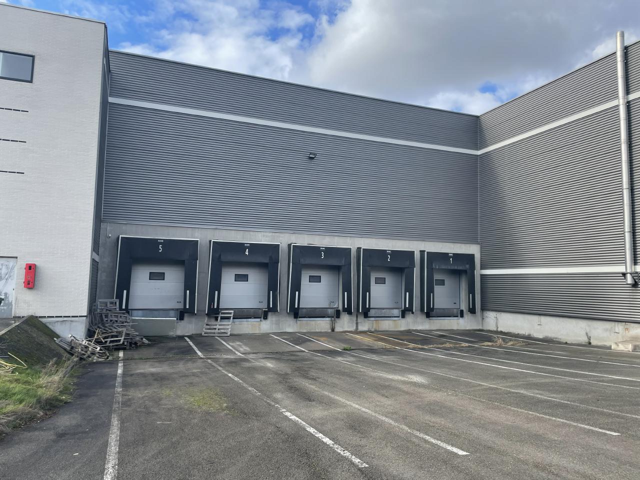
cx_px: 320
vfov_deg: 53.1
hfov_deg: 67.3
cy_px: 240
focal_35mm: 26
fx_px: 481
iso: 32
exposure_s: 1/1233
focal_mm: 4.2
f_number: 1.6
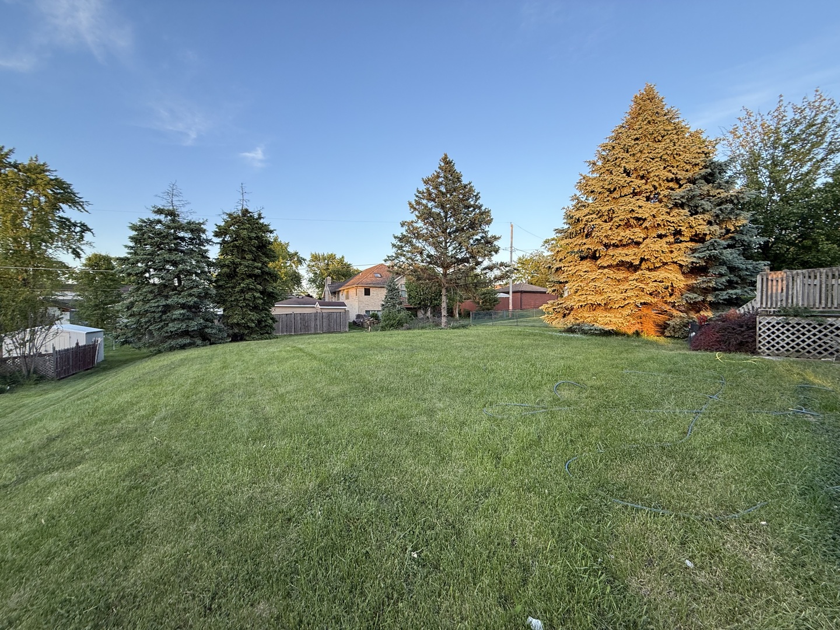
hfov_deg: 102.1
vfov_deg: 85.7
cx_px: 420
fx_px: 340
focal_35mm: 14
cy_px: 315
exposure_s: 1/115
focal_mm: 2.22
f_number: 2.2
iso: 50
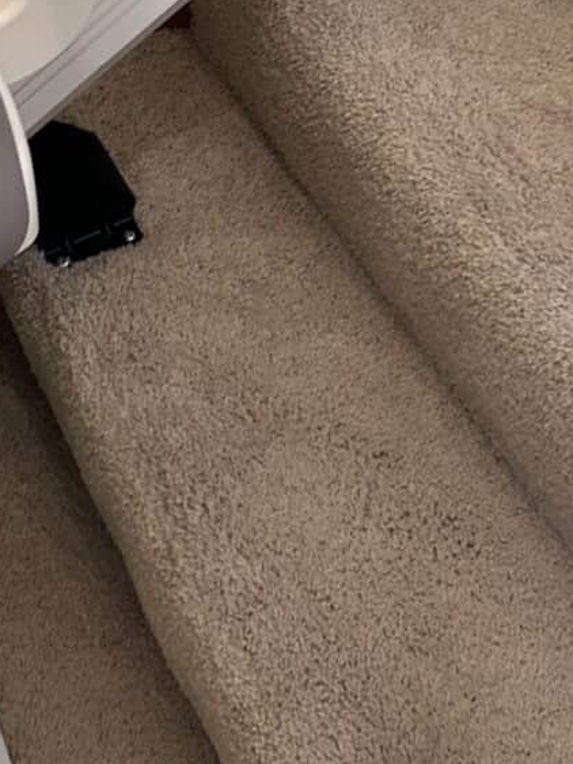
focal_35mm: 74
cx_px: -8
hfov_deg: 19.3
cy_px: -136
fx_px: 1632
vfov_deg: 24.1
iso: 250
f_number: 1.5
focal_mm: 5.7
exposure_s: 1/60
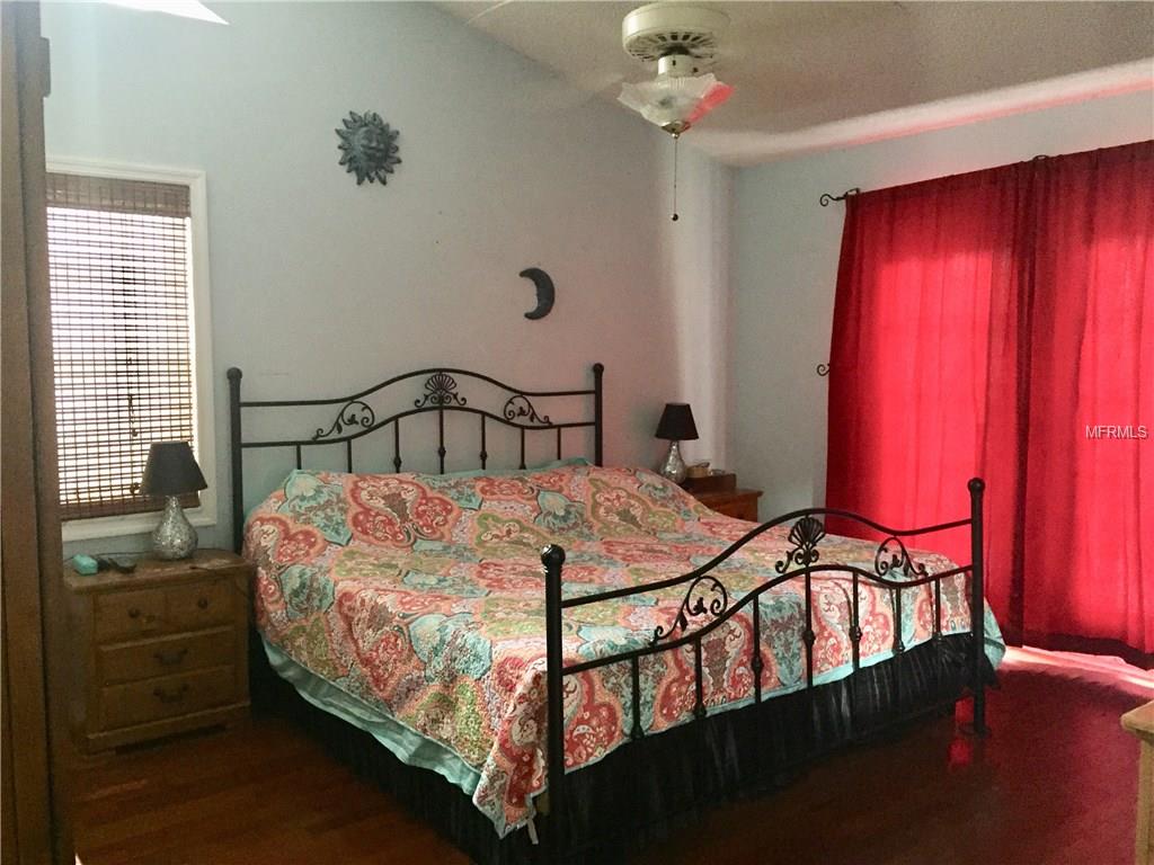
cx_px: 577
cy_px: 432
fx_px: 967
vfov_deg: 48.2
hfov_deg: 61.7
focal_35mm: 29
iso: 250
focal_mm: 4.15
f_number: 2.2
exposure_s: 1/15
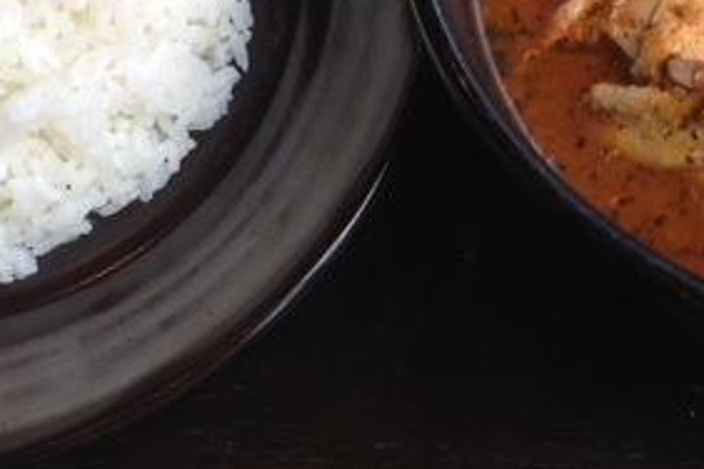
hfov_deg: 25.9
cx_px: 434
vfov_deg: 17.2
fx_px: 1525
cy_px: 22
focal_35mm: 78
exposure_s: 1/120
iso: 50
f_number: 2.4
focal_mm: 4.13
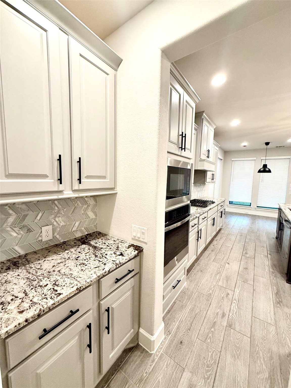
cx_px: 146
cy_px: 194
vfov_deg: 102.1
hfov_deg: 85.7
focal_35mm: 14
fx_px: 157
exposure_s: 1/120
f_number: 2.2
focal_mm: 2.22
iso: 250
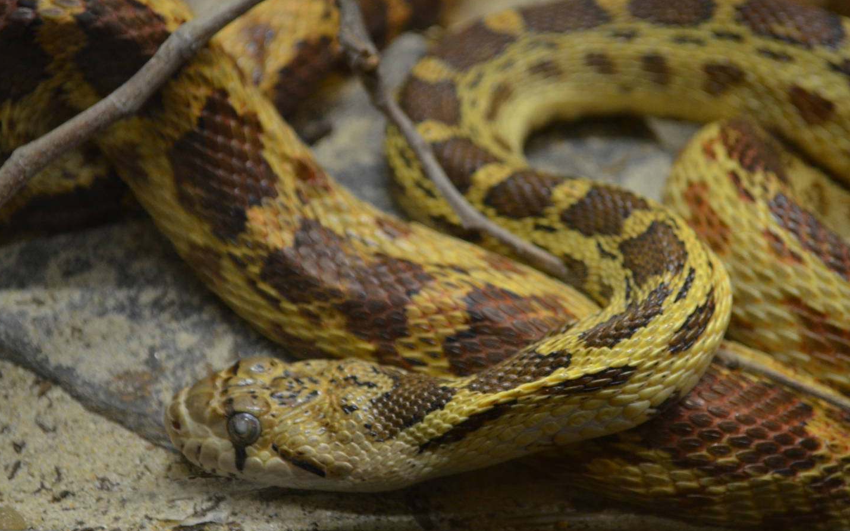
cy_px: 293
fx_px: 1899
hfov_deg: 25.2
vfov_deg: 15.9
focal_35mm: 82
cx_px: 469
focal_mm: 48
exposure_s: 1/30
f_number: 5.3
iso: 1100
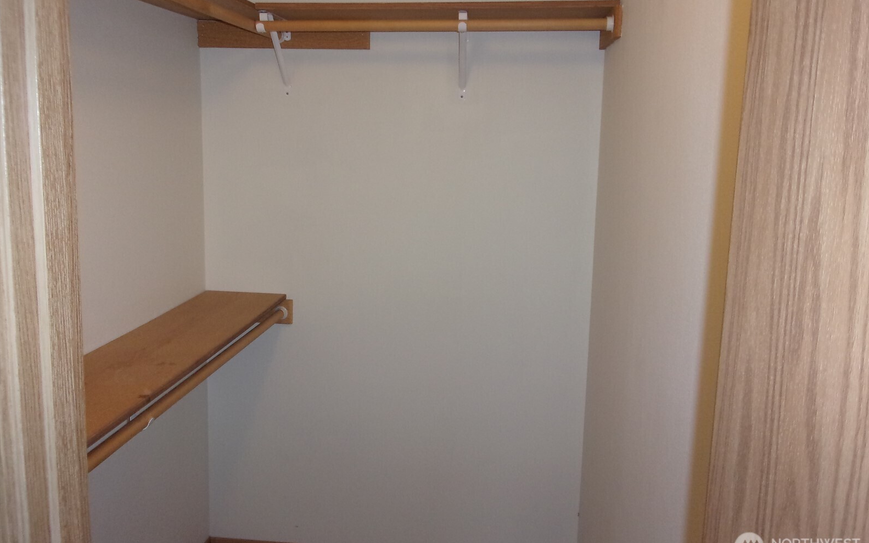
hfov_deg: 62.9
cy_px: 240
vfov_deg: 41.8
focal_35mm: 30
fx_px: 710
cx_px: 438
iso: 200
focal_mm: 5.1
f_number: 3.9
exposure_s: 1/34
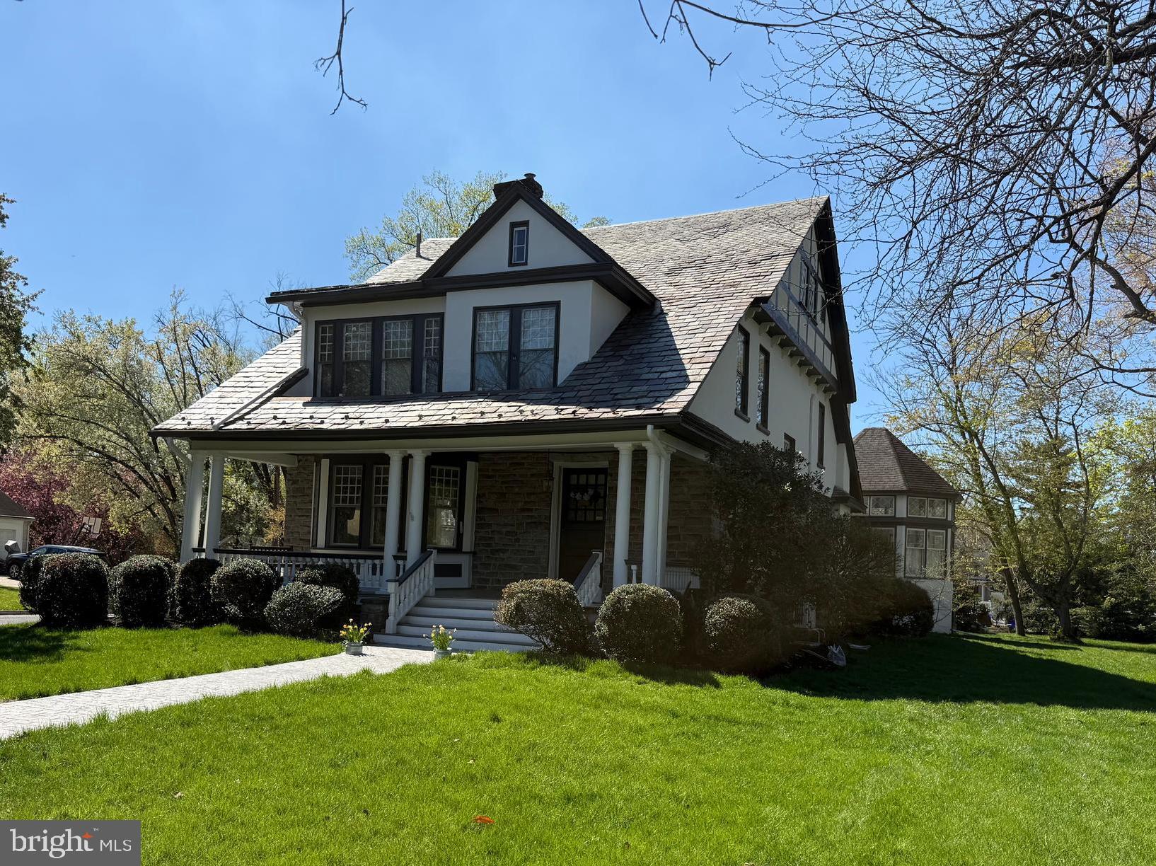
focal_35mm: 24
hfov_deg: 71.6
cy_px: 433
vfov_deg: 56.8
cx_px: 578
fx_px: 801
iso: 80
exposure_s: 1/3425
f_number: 1.78
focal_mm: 6.76
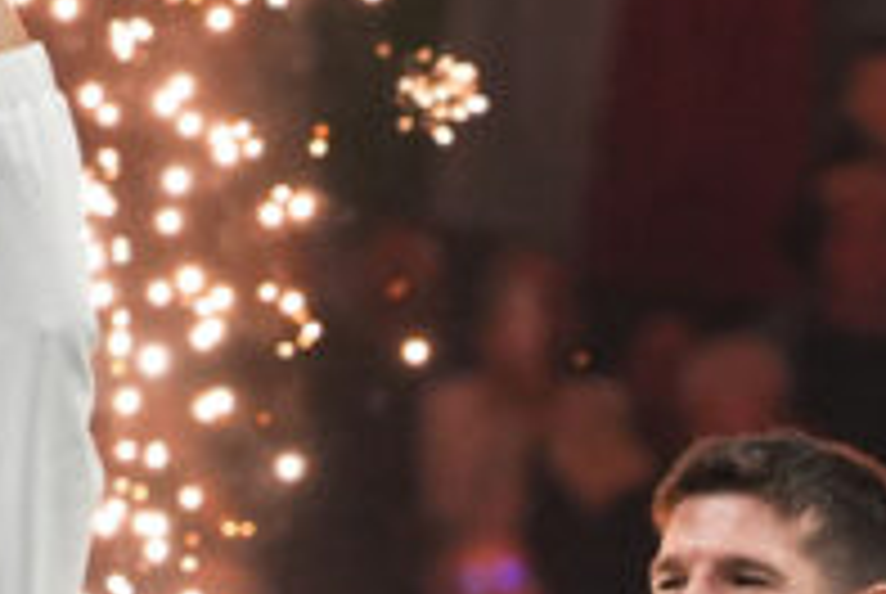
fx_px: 16859
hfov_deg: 3.0
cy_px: 562
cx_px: -373
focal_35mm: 684
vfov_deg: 2.0
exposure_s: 1/1250
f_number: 3.2
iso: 2500
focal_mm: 135
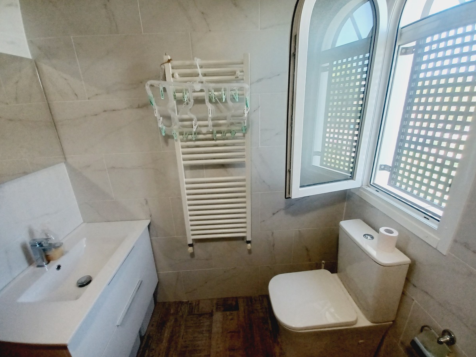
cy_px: 173
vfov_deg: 85.6
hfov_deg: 102.1
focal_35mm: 14
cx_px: 235
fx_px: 192
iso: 80
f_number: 2.2
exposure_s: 1/50
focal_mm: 1.42
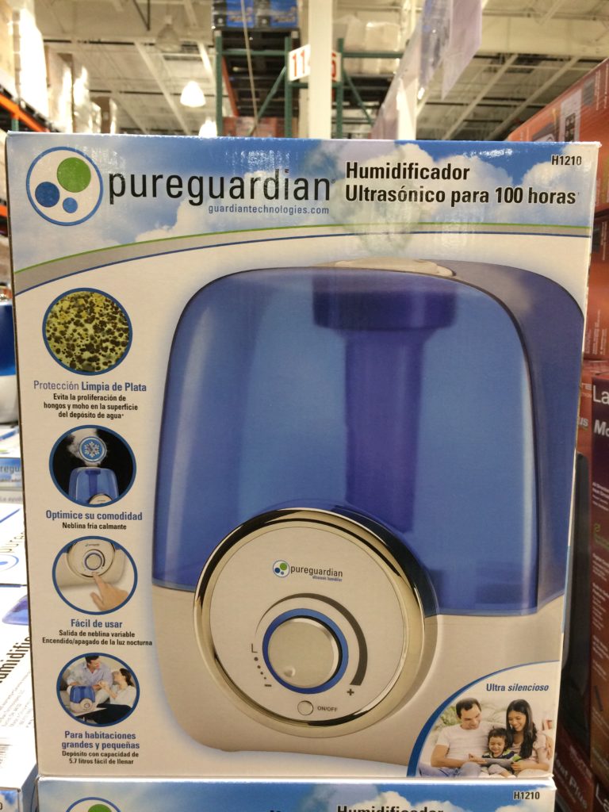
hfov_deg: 48.2
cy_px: 406
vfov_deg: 61.7
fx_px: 680
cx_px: 304
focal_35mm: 29
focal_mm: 4.15
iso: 160
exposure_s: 1/30
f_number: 2.2
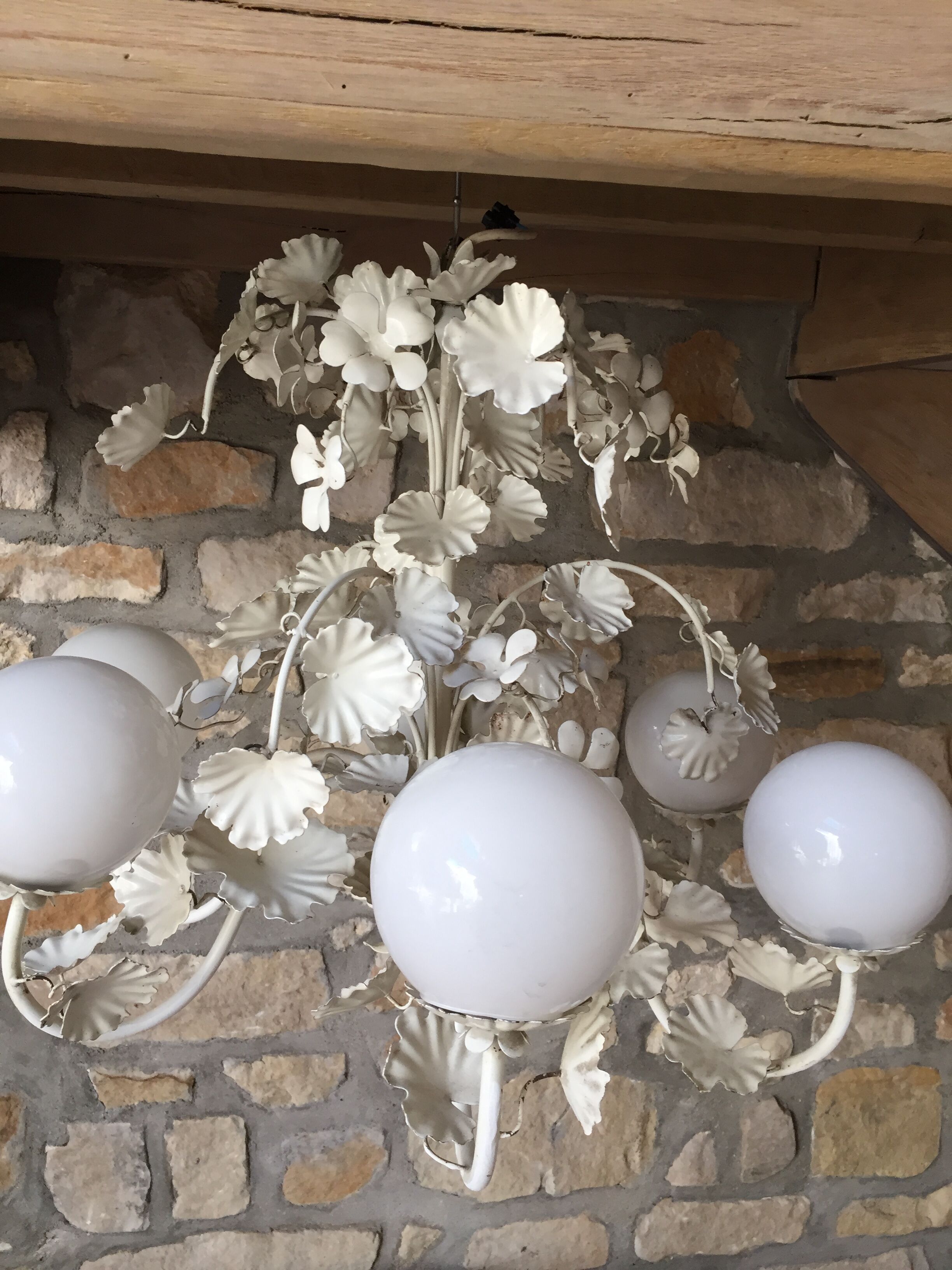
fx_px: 1063
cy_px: 635
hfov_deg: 48.2
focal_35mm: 29
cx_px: 476
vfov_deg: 61.7
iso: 40
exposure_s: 1/33
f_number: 2.2
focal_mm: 4.15
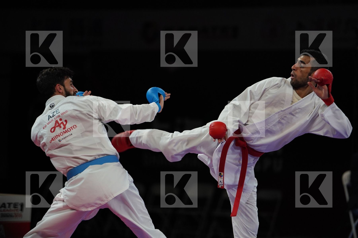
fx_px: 1899
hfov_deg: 10.8
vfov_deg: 7.2
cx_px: 179
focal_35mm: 191
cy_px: 119
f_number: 2.8
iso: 1000
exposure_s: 1/1000
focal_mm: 191
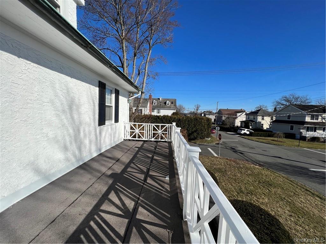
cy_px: 122
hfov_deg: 106.2
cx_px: 163
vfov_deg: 89.9
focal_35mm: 13
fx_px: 122
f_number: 1.8
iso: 32
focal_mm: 1.57
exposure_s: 1/2597
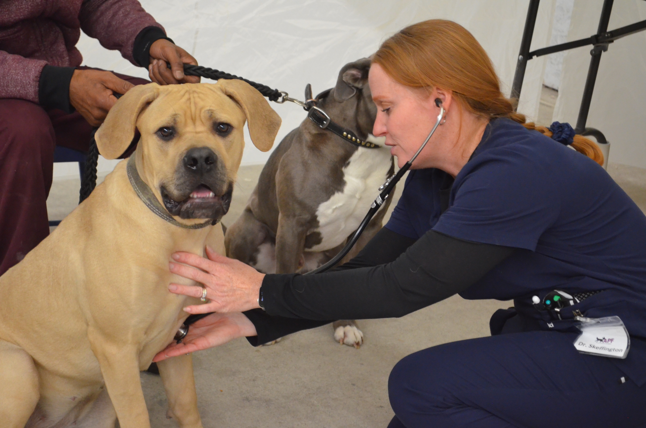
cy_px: 214
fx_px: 1477
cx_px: 323
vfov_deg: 16.5
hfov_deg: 24.7
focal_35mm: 82
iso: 2500
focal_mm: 55
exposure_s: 1/30
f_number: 5.6
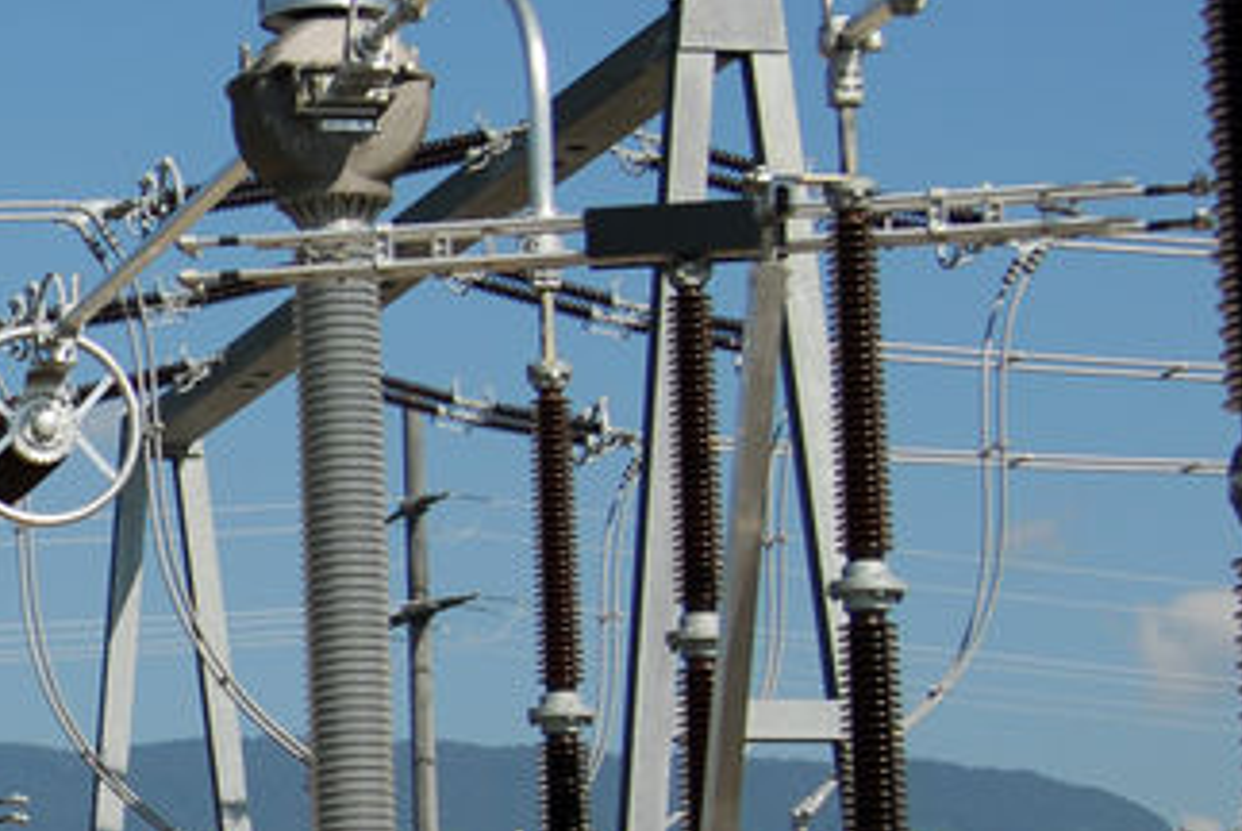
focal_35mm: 162
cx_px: -392
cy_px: 692
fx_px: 5594
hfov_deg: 12.3
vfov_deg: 8.5
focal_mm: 30
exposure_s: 1/640
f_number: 5
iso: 100
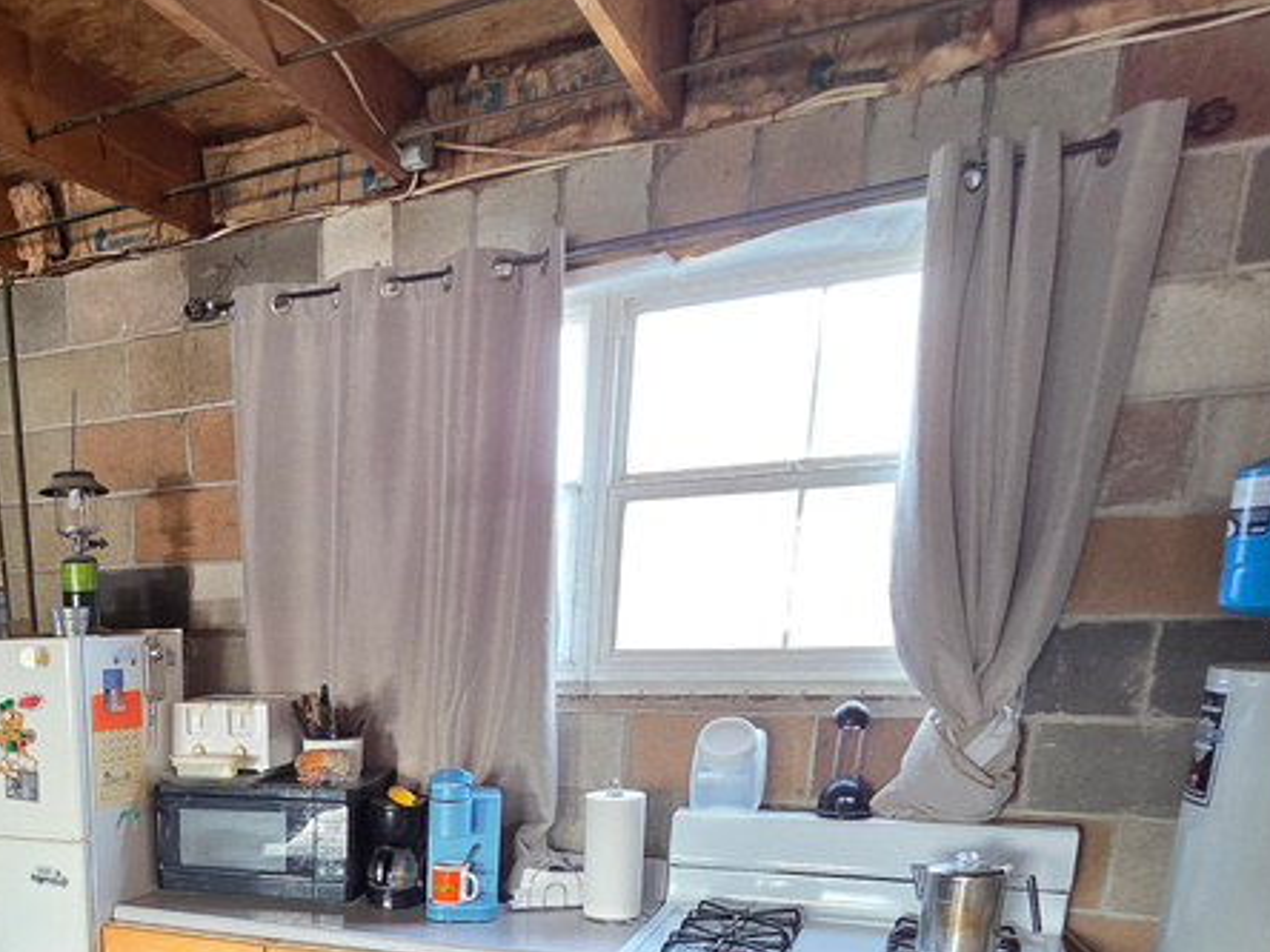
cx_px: 163
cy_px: 938
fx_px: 1101
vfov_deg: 41.2
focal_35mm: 30
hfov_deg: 53.6
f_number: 2.2
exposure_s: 1/60
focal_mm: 2.2
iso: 400
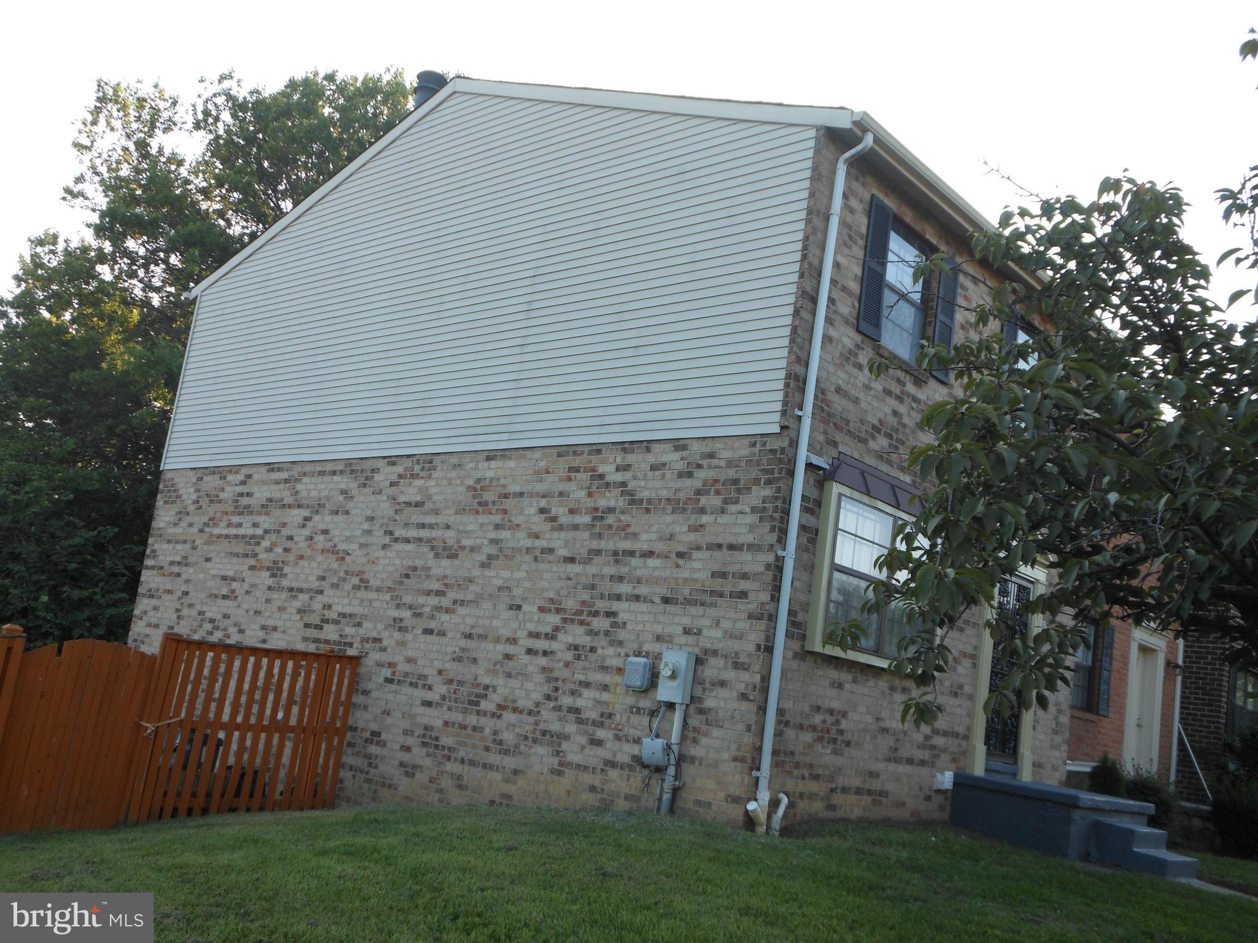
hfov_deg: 55.4
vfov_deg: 42.9
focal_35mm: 33
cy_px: 472
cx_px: 629
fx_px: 1199
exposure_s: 1/200
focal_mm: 6
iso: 80
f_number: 3.5
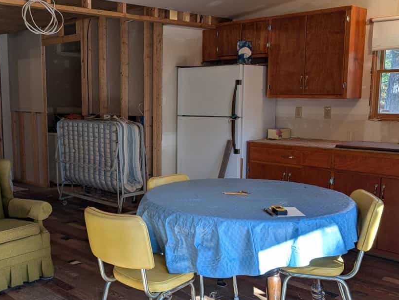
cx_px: 132
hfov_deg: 46.0
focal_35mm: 40
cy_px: 163
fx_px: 462
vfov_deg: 36.0
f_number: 1.68
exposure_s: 1/120
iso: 34
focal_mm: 6.9
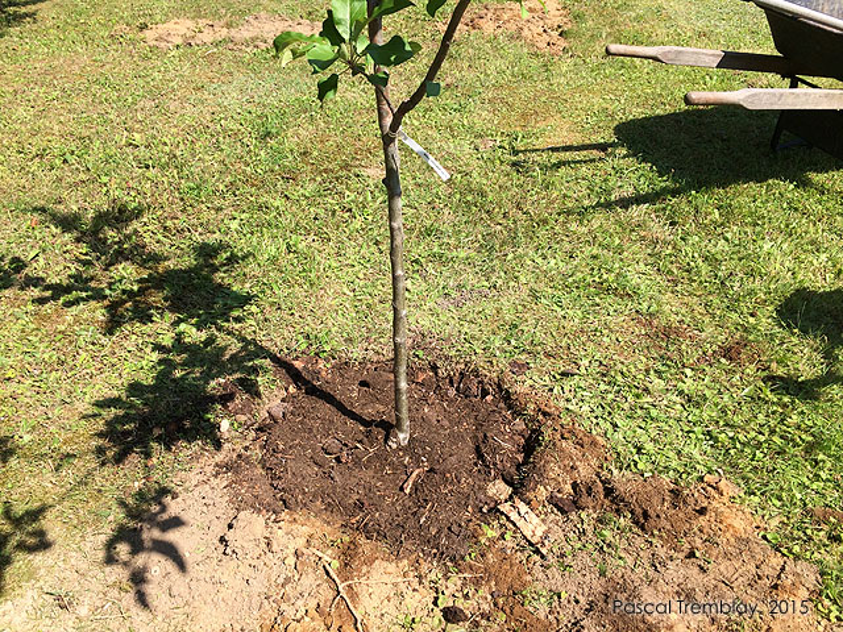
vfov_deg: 46.8
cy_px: 316
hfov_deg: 60.0
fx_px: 731
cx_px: 422
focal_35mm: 30
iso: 32
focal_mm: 4.12
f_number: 2.2
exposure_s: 1/1140
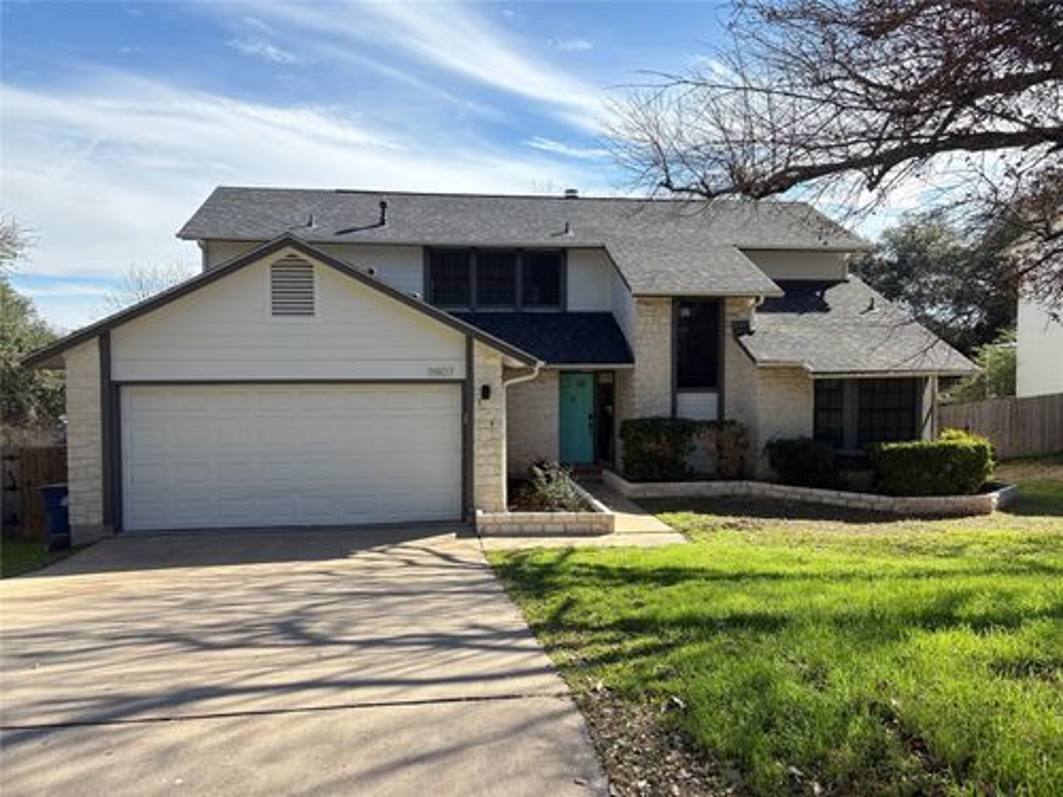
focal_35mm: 26
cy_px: 398
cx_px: 532
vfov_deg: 53.1
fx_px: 798
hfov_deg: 67.3
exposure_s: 1/2364
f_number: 1.6
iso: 64
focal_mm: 5.96
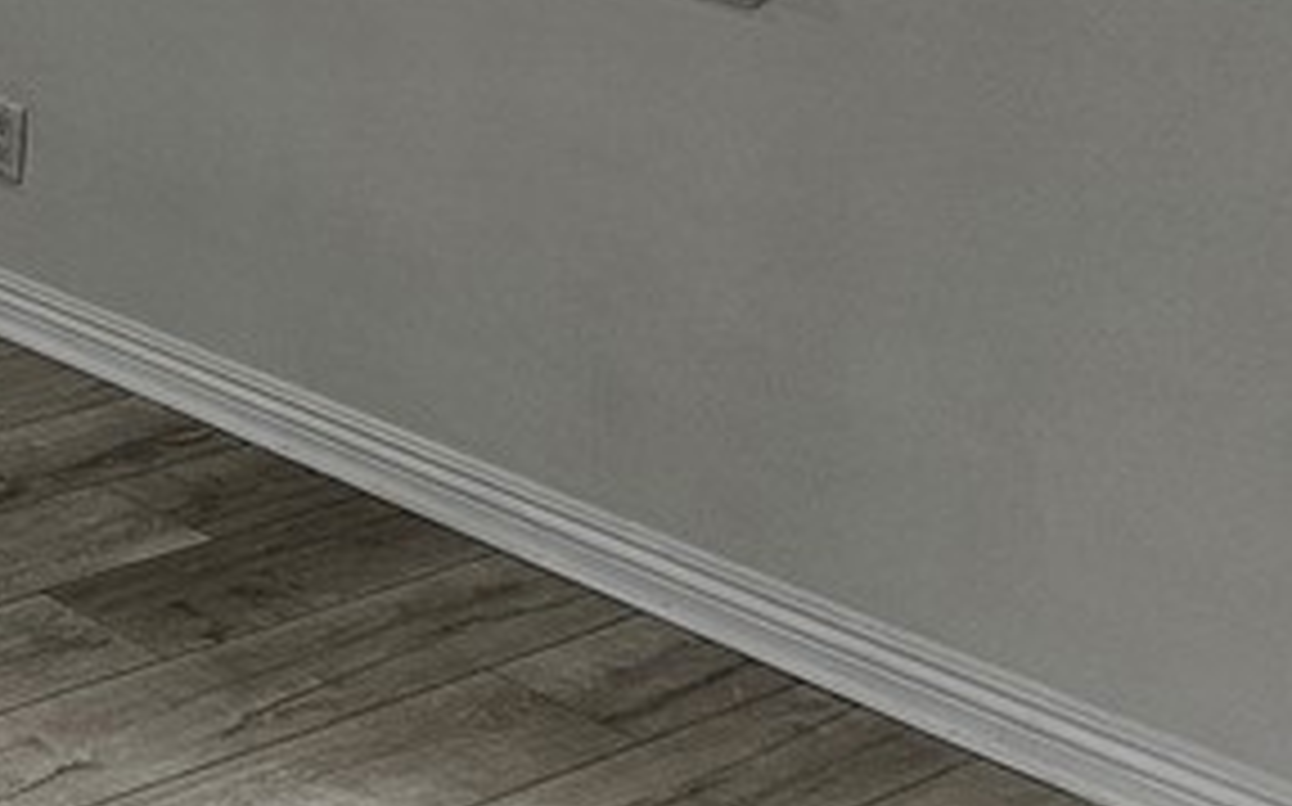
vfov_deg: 14.4
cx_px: -680
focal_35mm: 87
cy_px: -248
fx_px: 3062
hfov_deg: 20.3
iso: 125
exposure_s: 1/207
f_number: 1.8
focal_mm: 5.4
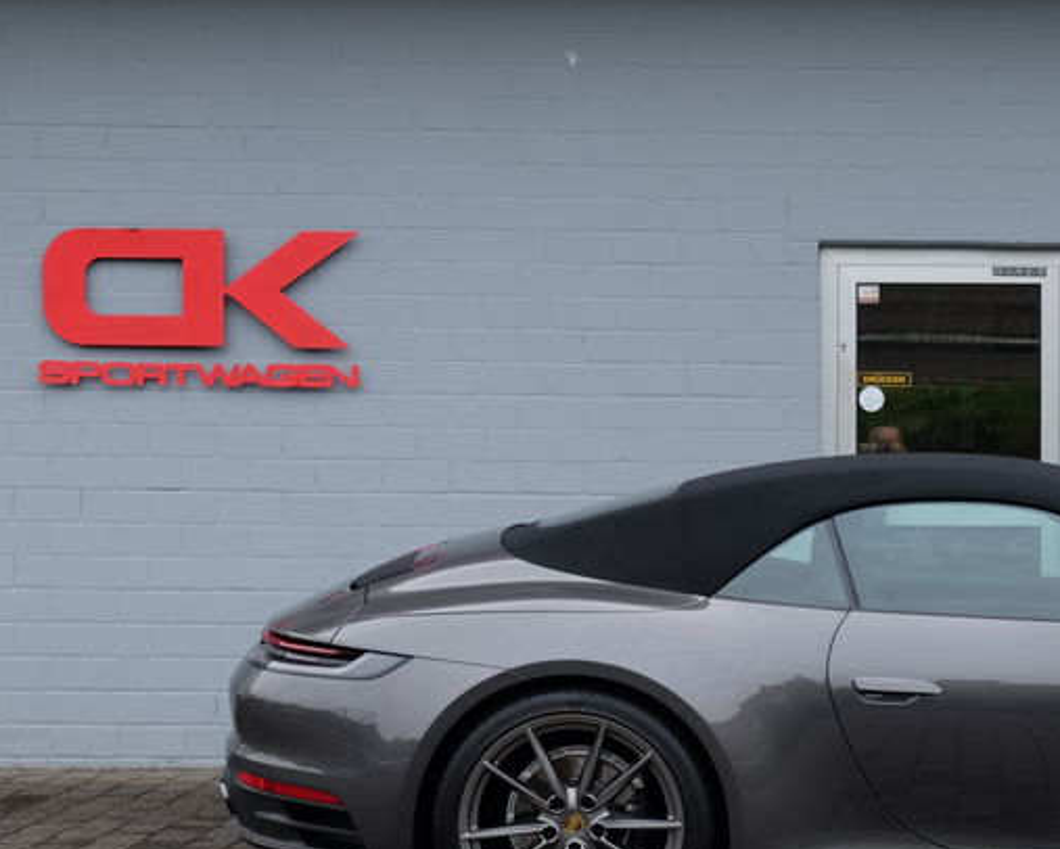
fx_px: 2260
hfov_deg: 25.6
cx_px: 949
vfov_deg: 21.2
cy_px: 537
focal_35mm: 72
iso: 200
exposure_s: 1/140
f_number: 3.2
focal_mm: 25.4
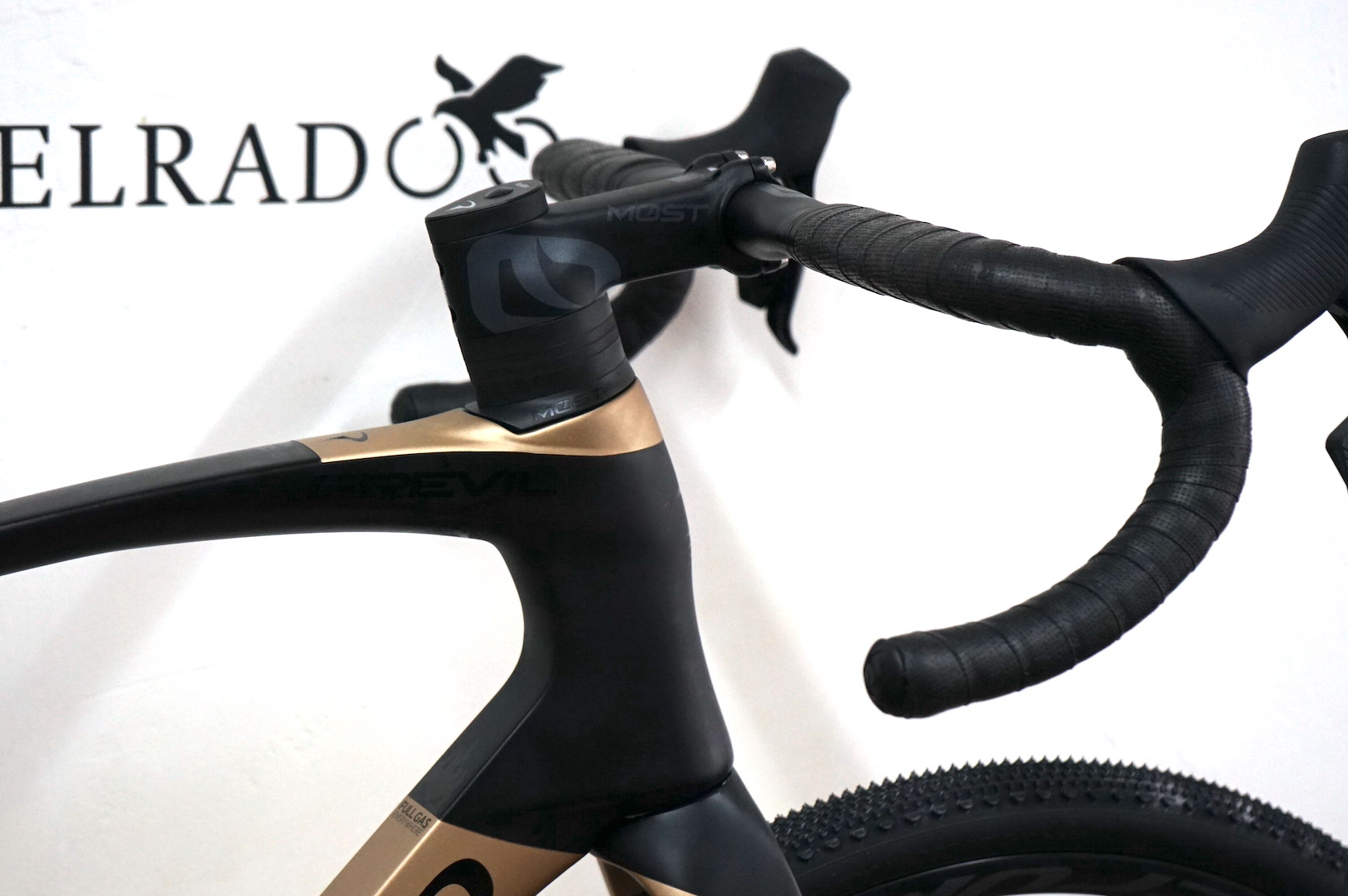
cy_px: 560
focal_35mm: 74
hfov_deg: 27.4
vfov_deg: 18.4
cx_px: 629
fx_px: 2768
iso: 1600
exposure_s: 1/160
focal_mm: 59
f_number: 5
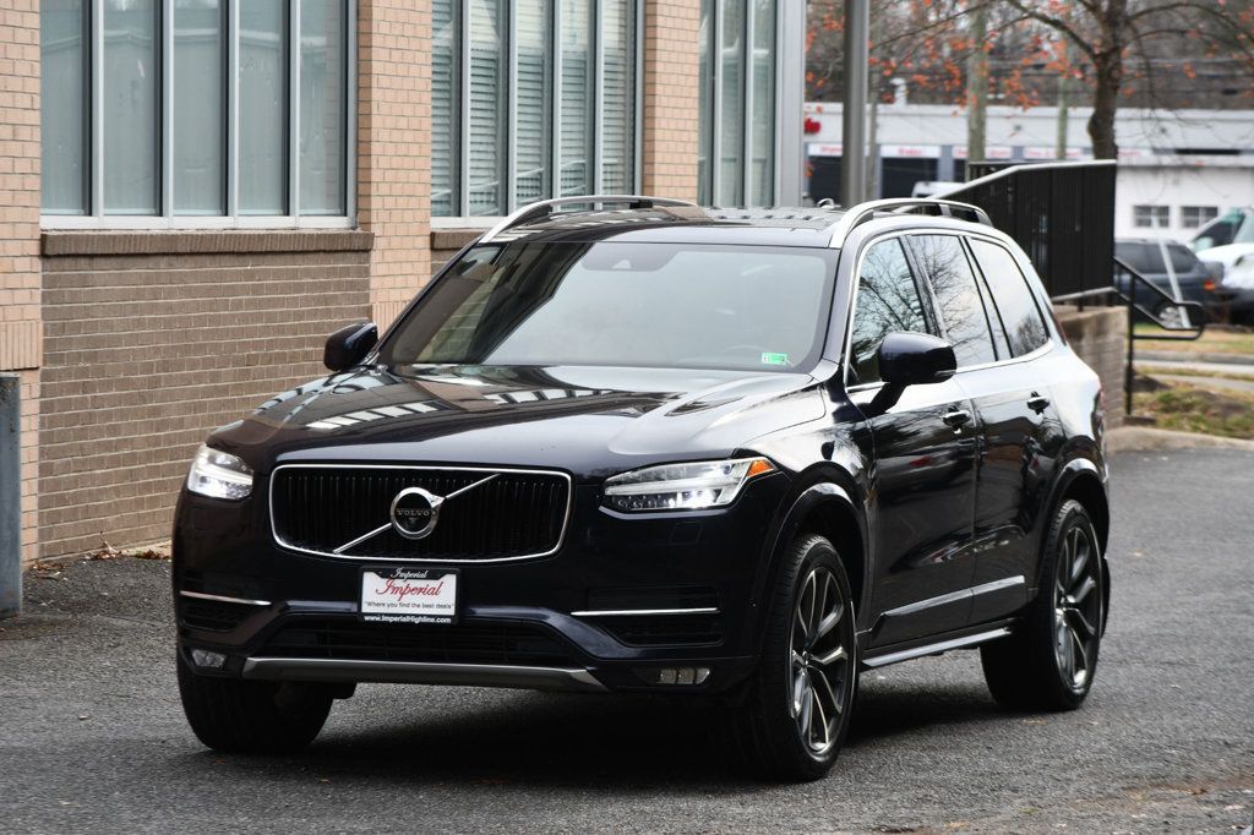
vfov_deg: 9.0
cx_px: 627
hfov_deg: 13.4
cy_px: 418
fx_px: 5327
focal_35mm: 153
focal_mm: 102
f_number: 6.3
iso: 200
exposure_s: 1/250
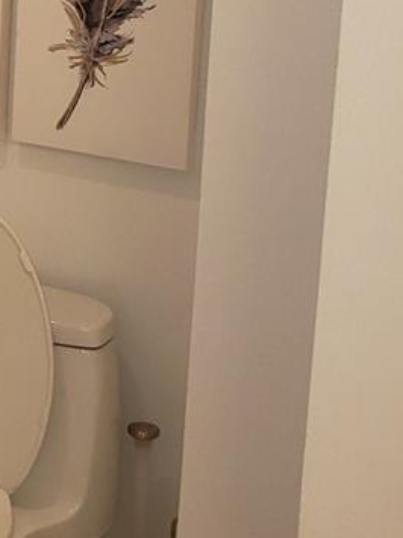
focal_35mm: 88
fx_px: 1367
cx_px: -236
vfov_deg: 21.5
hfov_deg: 15.3
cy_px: 5
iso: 100
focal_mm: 4.3
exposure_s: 1/60
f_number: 2.4
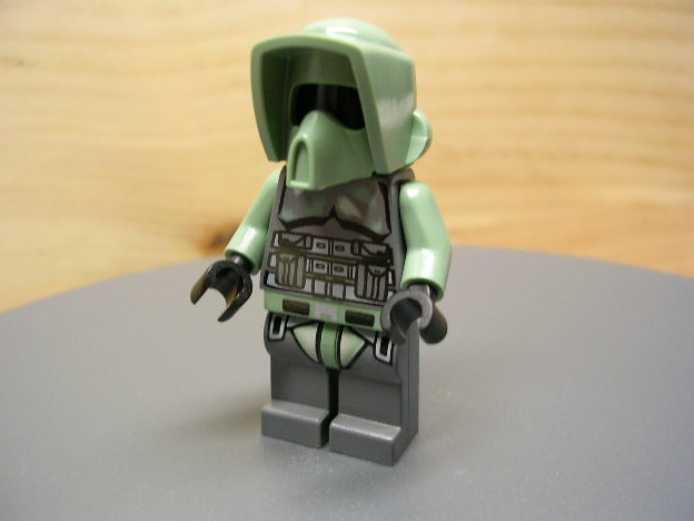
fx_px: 782
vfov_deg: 36.8
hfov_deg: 47.9
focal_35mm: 39
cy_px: 258
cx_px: 341
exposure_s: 1/8.1
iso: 50
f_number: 2.8
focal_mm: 5.8
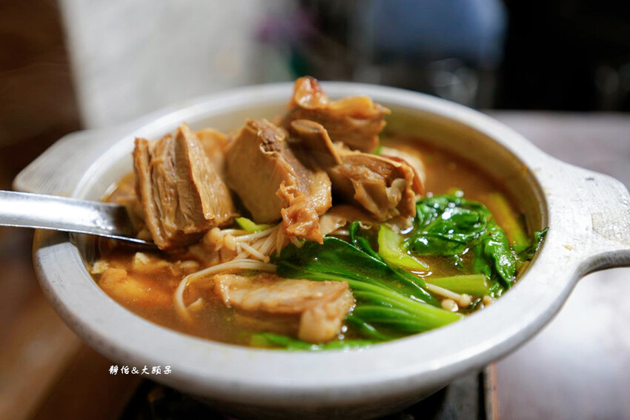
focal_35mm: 28
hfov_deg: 65.5
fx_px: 490
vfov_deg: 46.4
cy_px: 210
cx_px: 315
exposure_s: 1/30
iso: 500
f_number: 2.8
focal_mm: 28
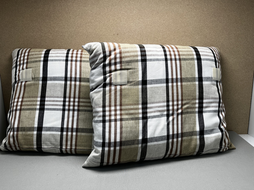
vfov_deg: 53.1
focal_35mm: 26
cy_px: 95
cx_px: 127
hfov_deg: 67.3
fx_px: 191
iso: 32
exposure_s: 1/121
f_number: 1.6
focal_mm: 5.1
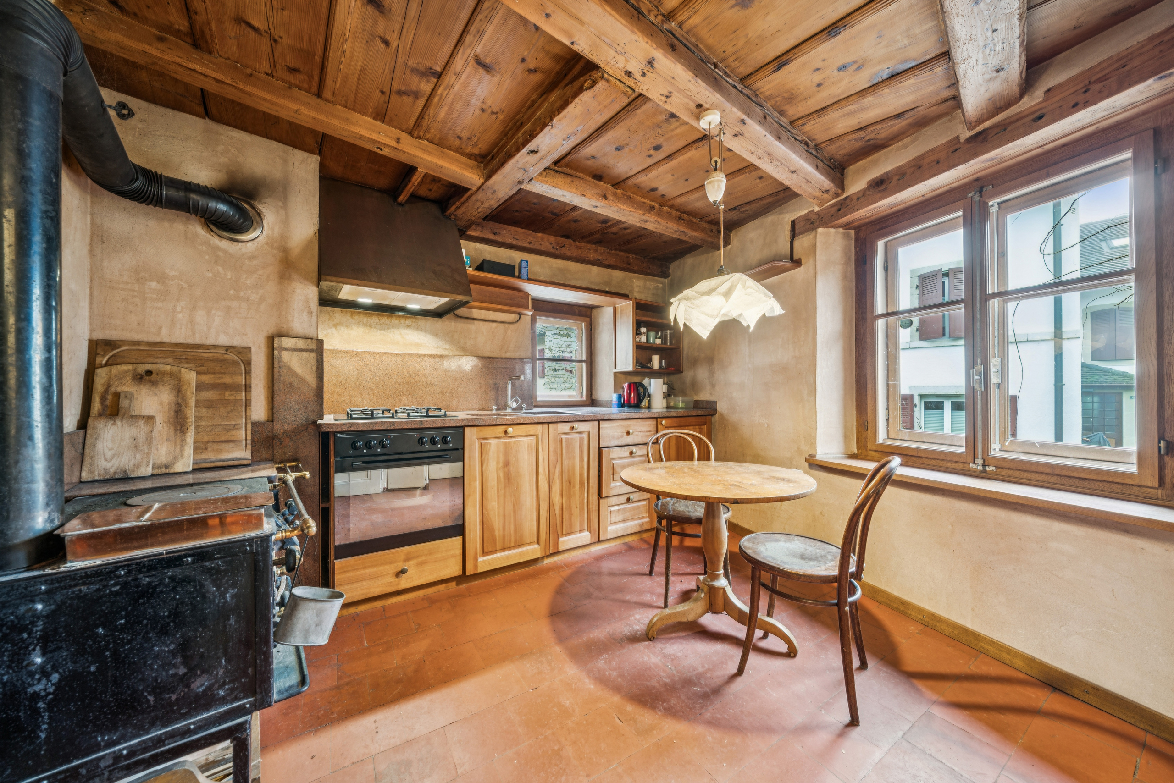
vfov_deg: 90.0
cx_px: 587
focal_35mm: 12
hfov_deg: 112.6
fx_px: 391
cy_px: 392
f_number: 10
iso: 100
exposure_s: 1.6
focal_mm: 12
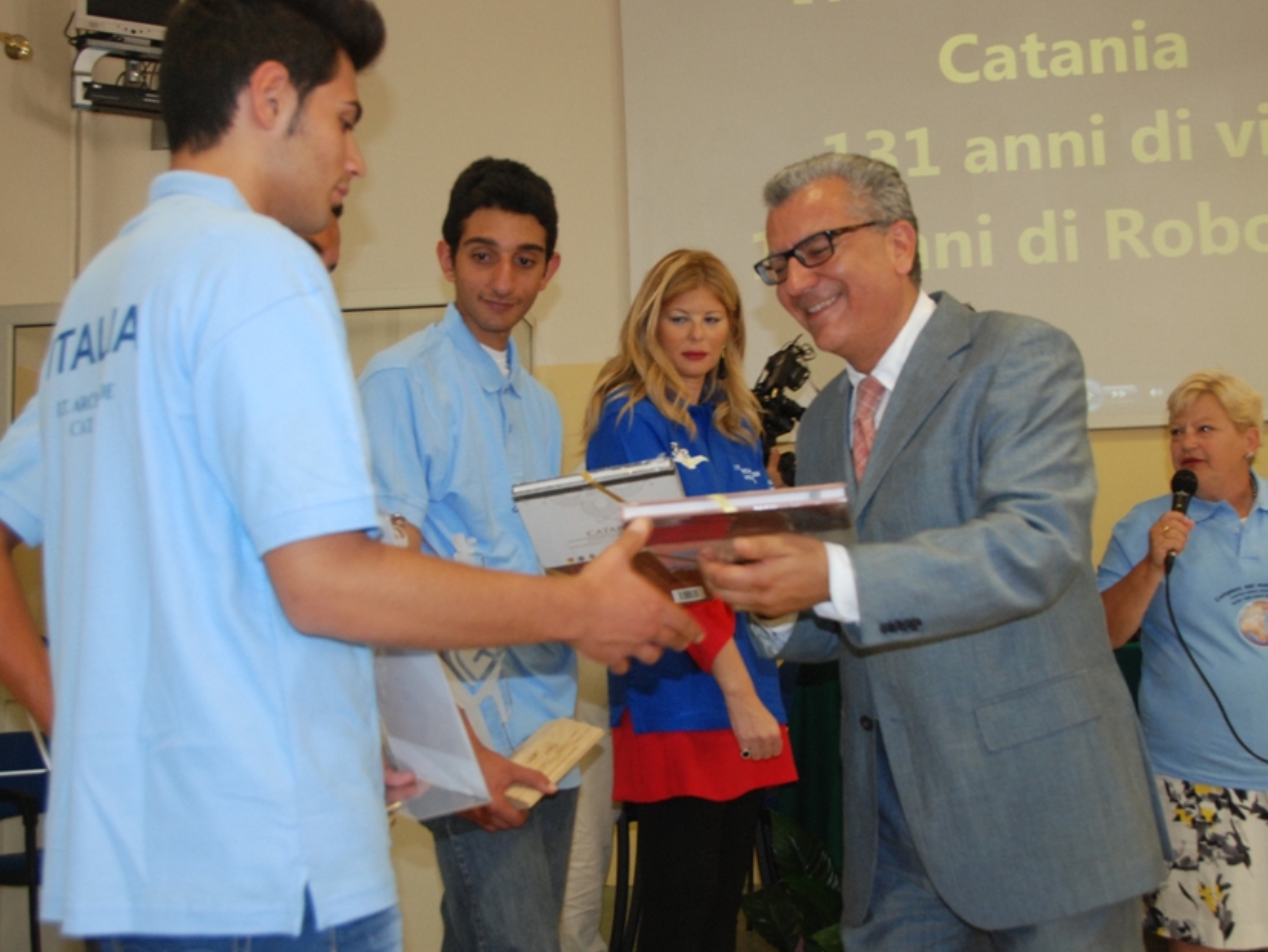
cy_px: 461
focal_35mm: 43
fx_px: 1575
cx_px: 675
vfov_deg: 33.6
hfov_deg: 43.8
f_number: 4.5
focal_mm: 24
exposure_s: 1/60
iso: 640
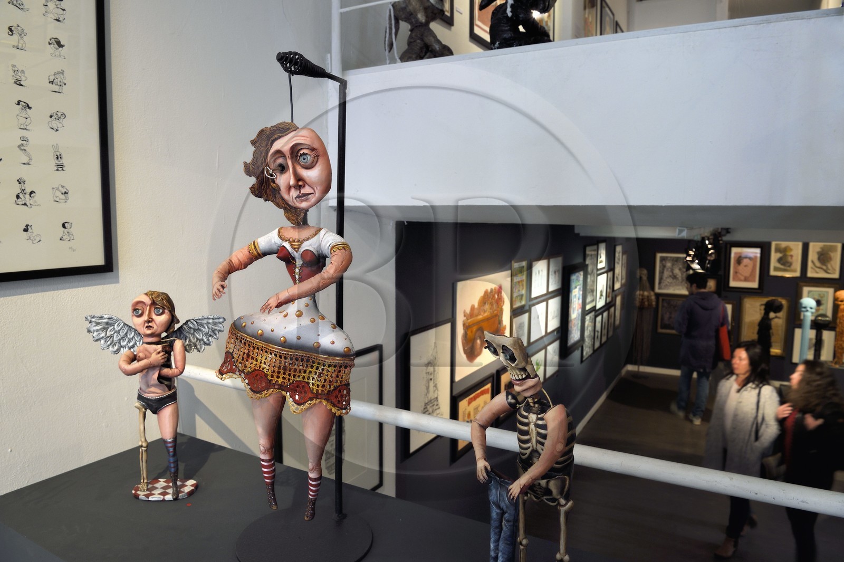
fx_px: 609
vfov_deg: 49.5
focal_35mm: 26
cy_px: 281
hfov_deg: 69.4
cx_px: 422
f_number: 11
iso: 400
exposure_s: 1/8
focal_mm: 26
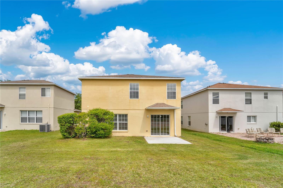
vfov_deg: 81.2
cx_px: 142
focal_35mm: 14
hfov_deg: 104.3
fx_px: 110
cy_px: 94
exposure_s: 1/250
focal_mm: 14
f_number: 10
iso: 100
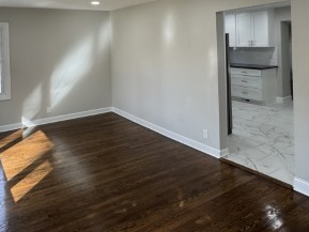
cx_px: 137
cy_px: 44
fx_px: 277
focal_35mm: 31
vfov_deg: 43.2
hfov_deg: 58.2
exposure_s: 1/120
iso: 80
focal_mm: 2.22
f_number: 2.2
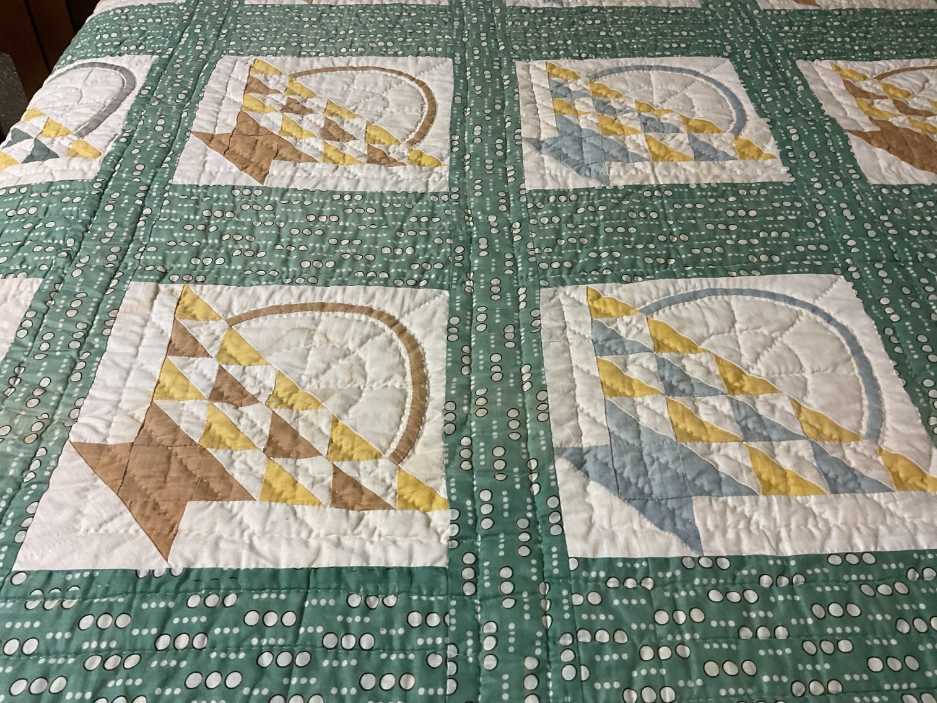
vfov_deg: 48.2
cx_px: 468
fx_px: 785
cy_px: 352
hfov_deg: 61.7
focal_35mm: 29
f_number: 1.8
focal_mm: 3
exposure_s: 1/60
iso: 125
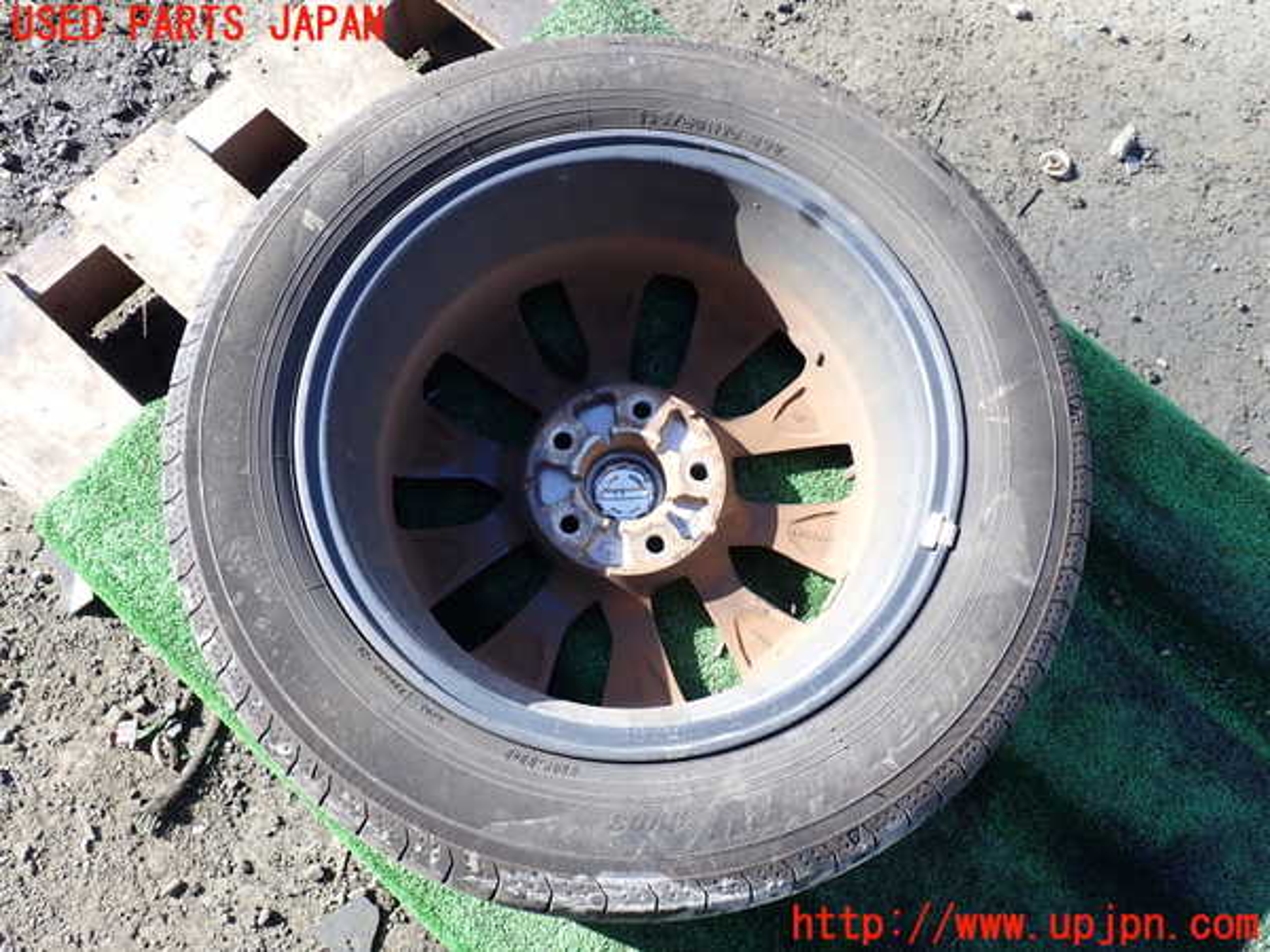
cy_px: 476
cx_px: 635
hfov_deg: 60.0
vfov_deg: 46.8
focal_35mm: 30
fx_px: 1101
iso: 100
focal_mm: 5.4
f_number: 3.2
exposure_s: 1/250
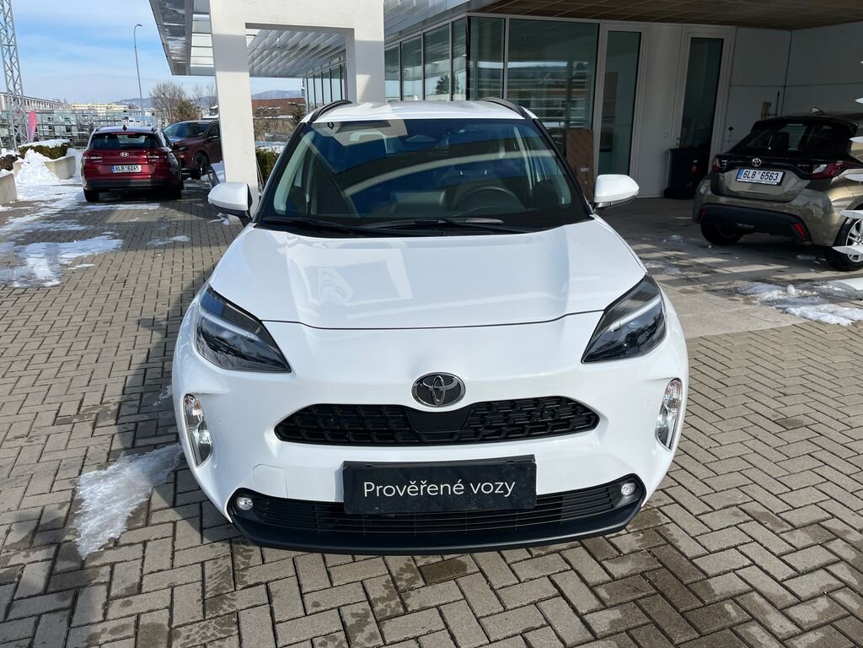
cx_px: 432
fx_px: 648
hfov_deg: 67.3
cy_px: 324
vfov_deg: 53.1
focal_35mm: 26
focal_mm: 5.1
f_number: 1.6
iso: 50
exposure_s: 1/4651
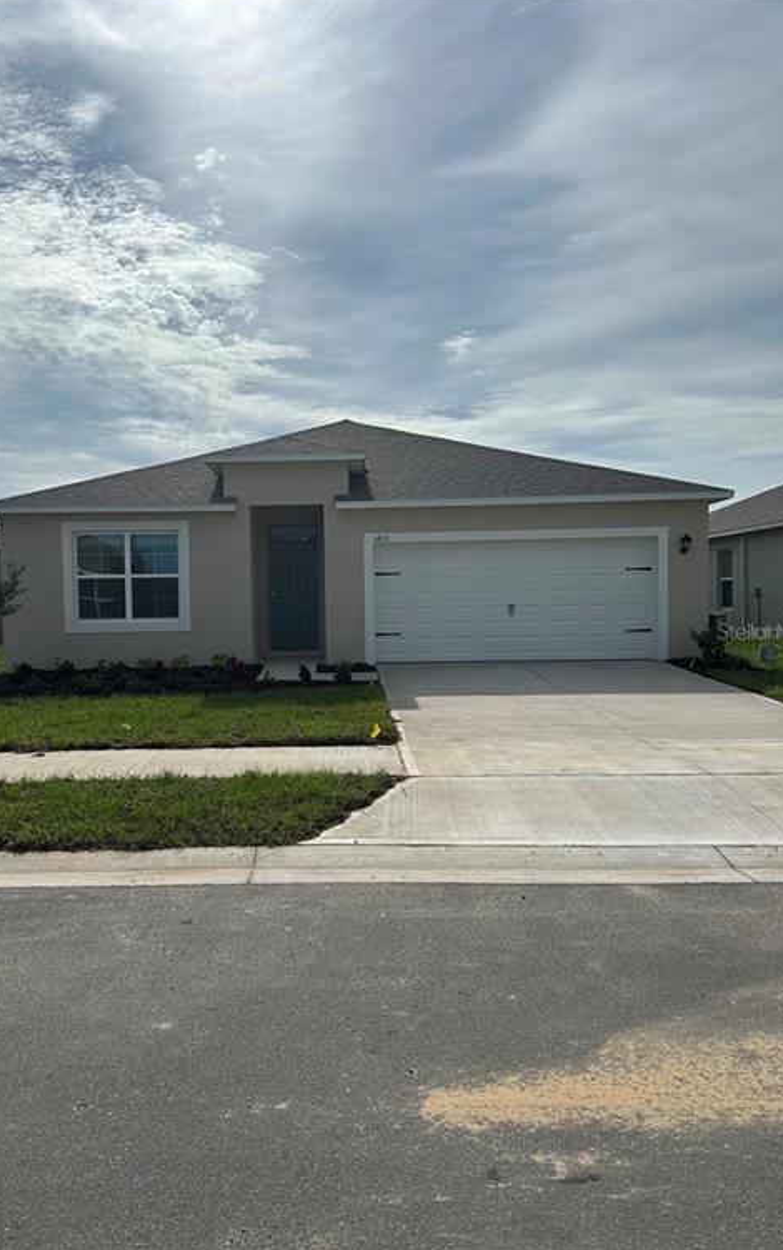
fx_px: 887
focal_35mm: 26
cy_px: 631
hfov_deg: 47.5
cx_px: 338
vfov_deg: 70.4
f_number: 1.78
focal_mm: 6.86
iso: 80
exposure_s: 1/18519
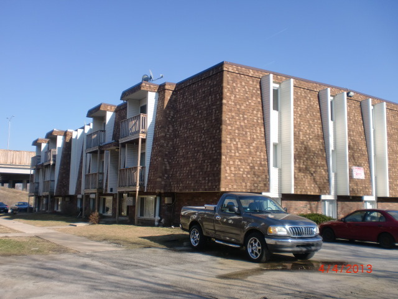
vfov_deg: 40.7
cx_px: 199
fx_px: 402
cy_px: 150
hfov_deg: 52.6
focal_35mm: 35
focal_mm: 6.3
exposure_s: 1/640
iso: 64
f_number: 3.1
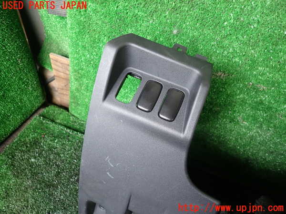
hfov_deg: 69.4
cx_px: 143
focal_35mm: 25
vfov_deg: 54.9
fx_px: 207
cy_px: 107
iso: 200
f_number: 2
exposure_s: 1/50
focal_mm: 4.5
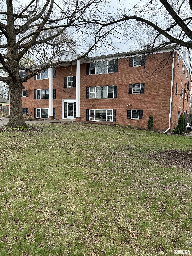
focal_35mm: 26
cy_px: 128
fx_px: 192
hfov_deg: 53.1
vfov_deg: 67.3
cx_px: 96
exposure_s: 1/448
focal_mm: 5.7
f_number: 1.5
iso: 50
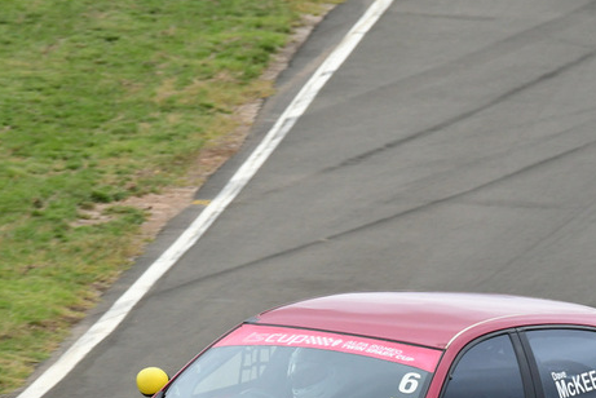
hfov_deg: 1.6
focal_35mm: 1302
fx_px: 21568
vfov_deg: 1.1
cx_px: 325
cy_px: 326
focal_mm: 500
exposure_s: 1/640
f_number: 11
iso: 1000
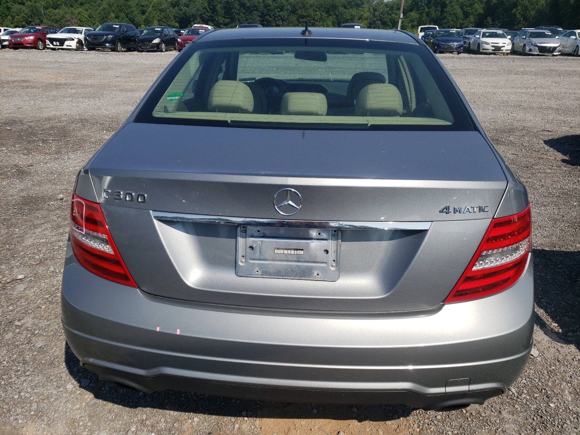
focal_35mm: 26
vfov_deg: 53.1
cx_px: 290
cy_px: 218
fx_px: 436
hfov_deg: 67.3
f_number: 1.5
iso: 50
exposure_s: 1/5000
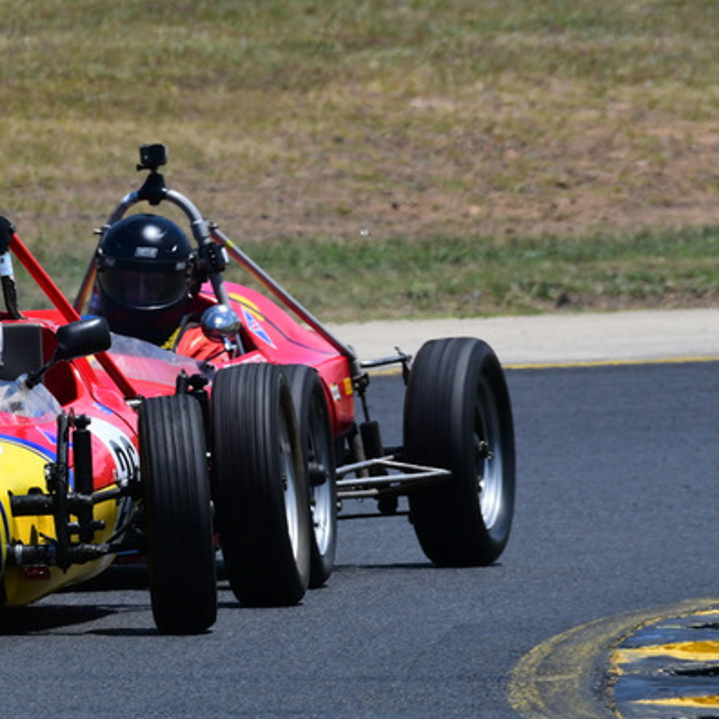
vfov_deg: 1.7
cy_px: 261
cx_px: 45
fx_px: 24815
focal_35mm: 1056
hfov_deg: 1.7
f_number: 11
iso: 320
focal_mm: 410
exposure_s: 1/640
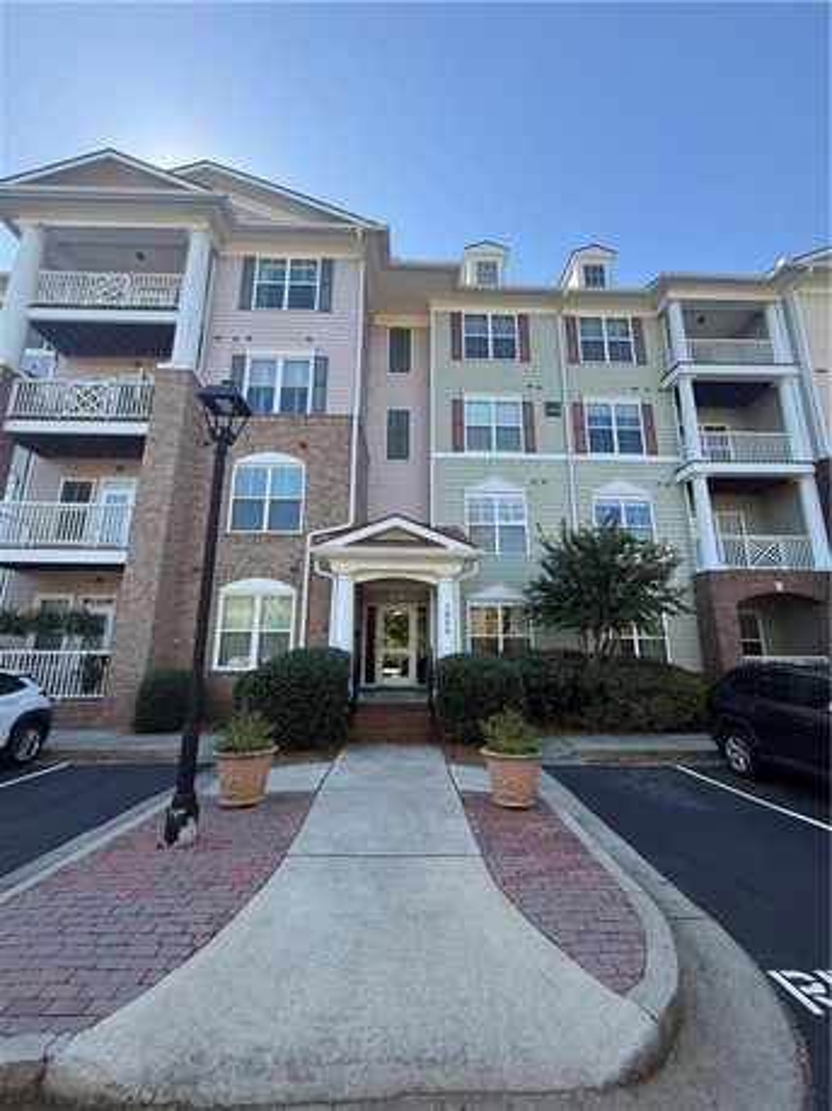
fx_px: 449
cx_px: 416
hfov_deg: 85.6
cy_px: 556
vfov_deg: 102.1
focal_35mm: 14
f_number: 2.2
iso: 50
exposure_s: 1/248
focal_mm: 2.22
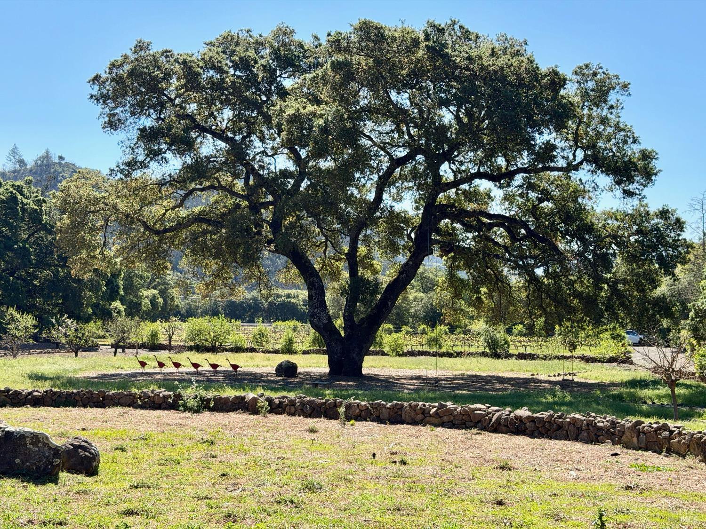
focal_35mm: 48
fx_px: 979
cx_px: 353
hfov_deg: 39.7
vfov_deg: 30.3
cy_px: 264
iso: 80
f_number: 1.78
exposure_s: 1/3096
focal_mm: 6.76
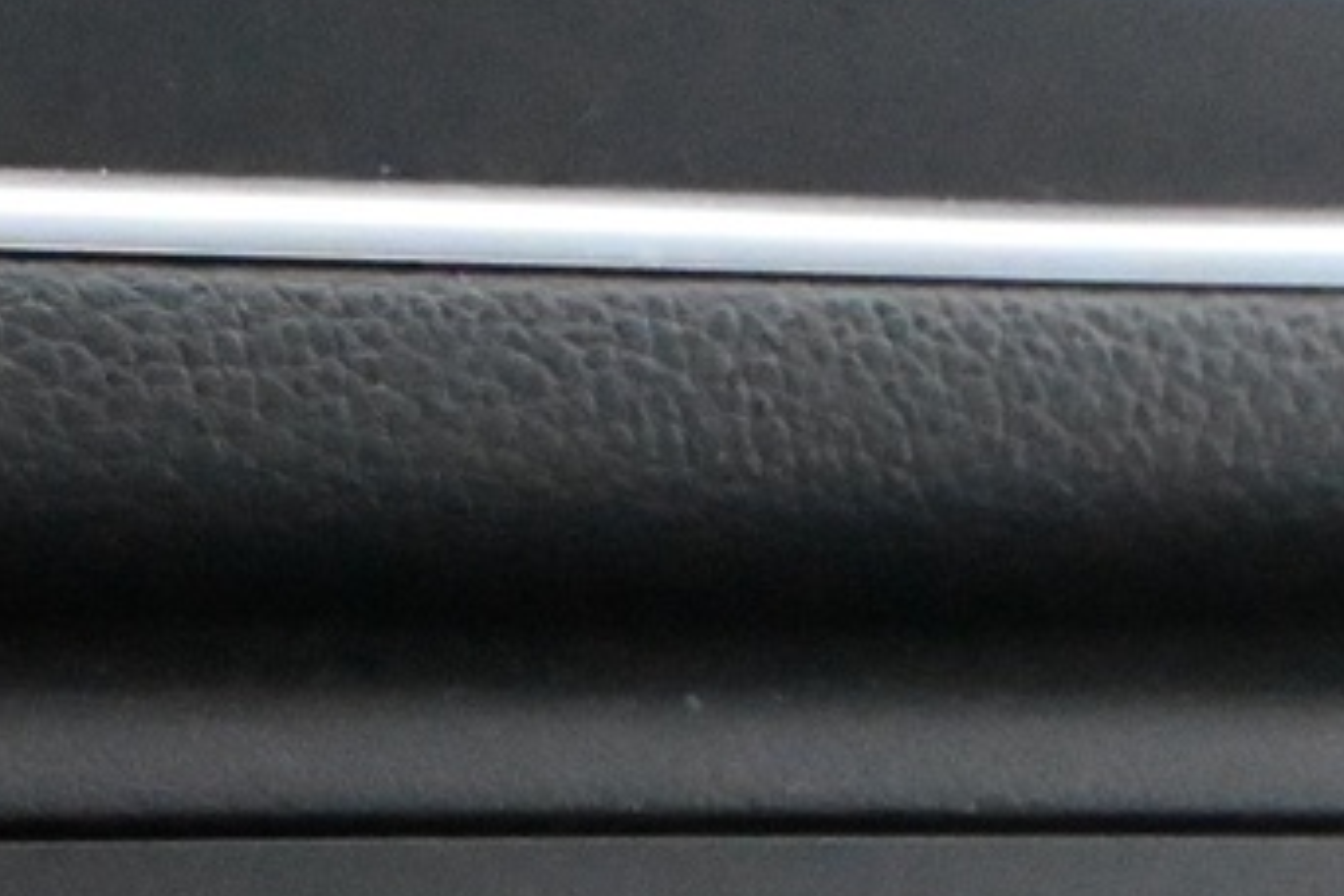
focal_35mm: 163
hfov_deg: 12.6
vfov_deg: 7.9
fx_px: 6099
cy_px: 2067
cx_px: 507
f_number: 4.2
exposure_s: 1/60
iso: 12800
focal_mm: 23
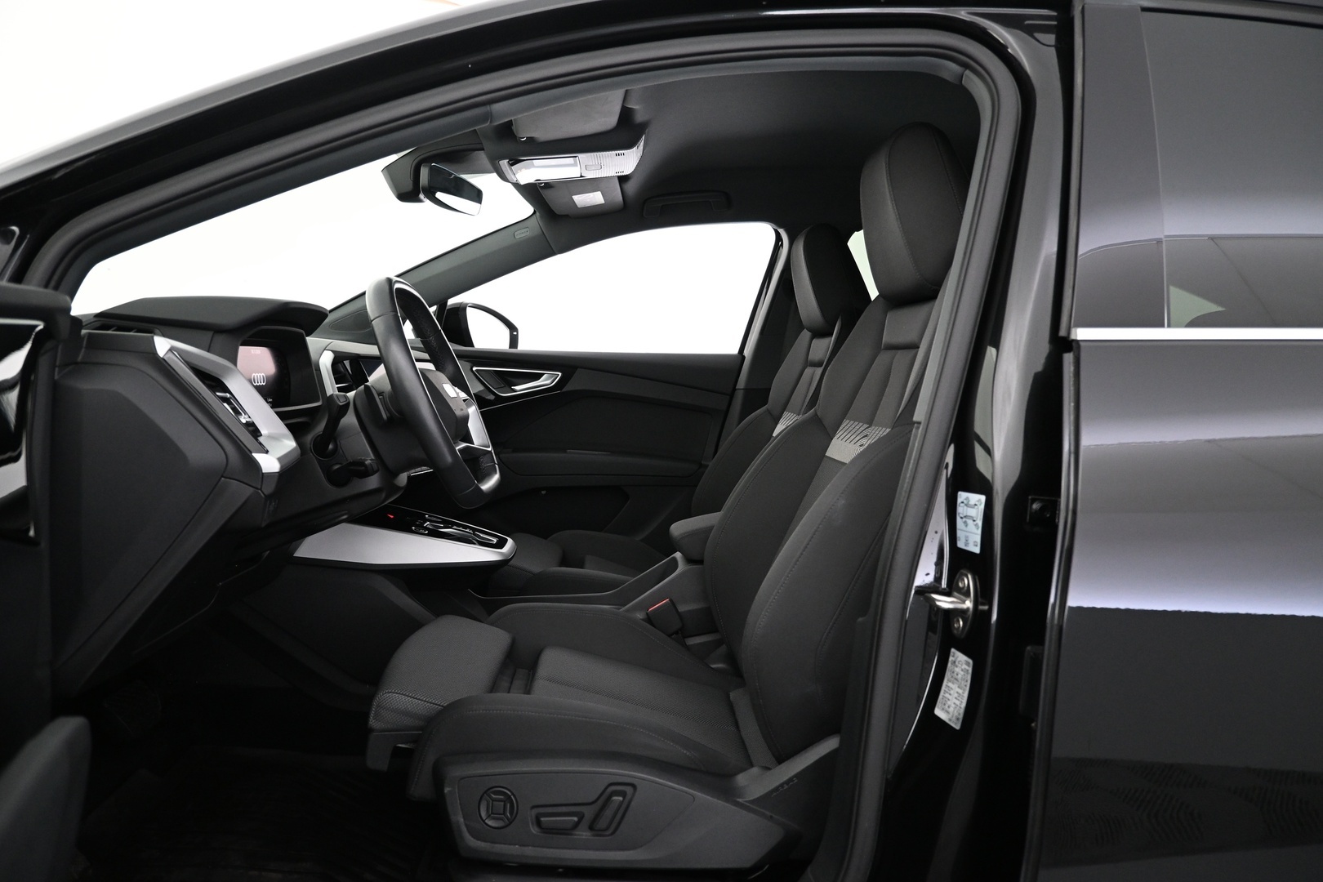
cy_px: 441
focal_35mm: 24
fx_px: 882
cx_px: 662
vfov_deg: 53.1
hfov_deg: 73.7
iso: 1600
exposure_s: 1/25
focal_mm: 16
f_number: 3.5
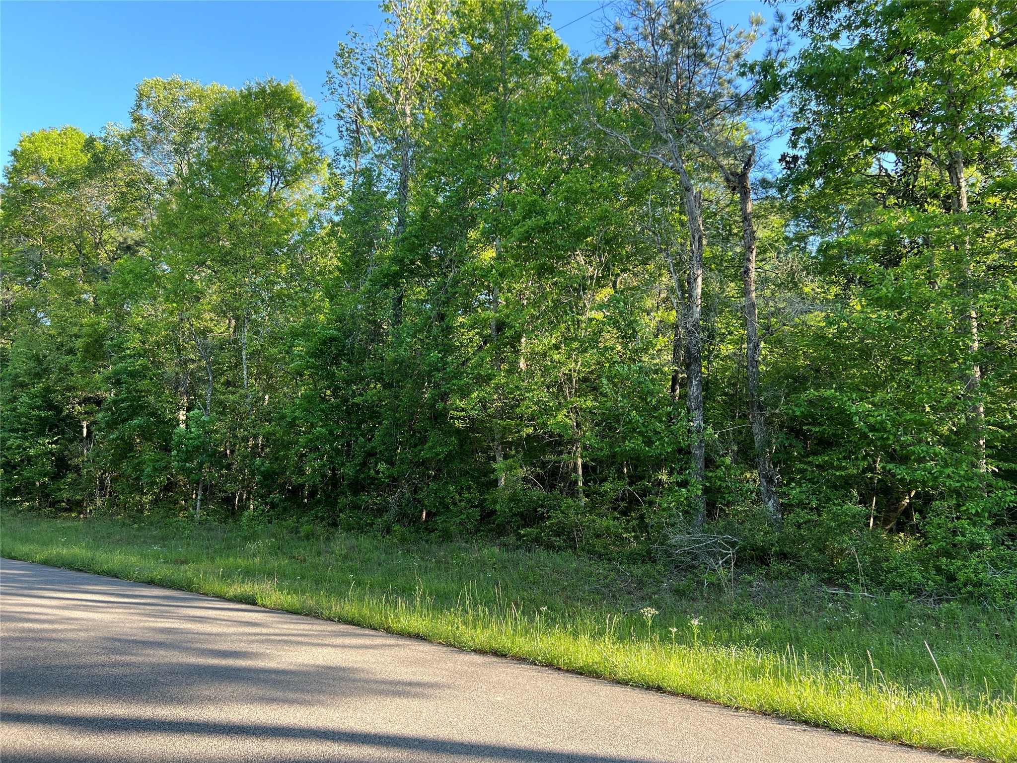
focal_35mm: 26
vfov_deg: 53.1
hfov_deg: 67.3
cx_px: 508
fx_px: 764
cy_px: 382
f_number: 1.5
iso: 50
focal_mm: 5.7
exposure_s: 1/256
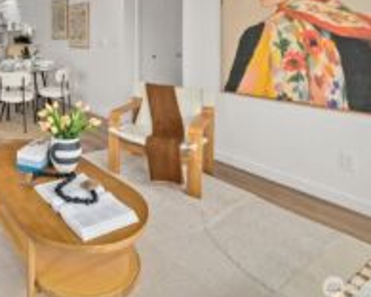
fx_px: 275
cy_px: 50
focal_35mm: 25
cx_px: 51
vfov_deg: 52.3
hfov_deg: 59.9
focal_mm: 13
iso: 800
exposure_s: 1/30
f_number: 7.1
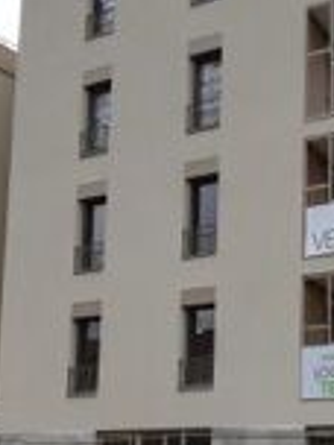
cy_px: 321
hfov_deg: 20.0
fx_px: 939
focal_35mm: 73
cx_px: 261
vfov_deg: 26.4
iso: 50
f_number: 2.2
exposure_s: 1/382
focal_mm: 3.81
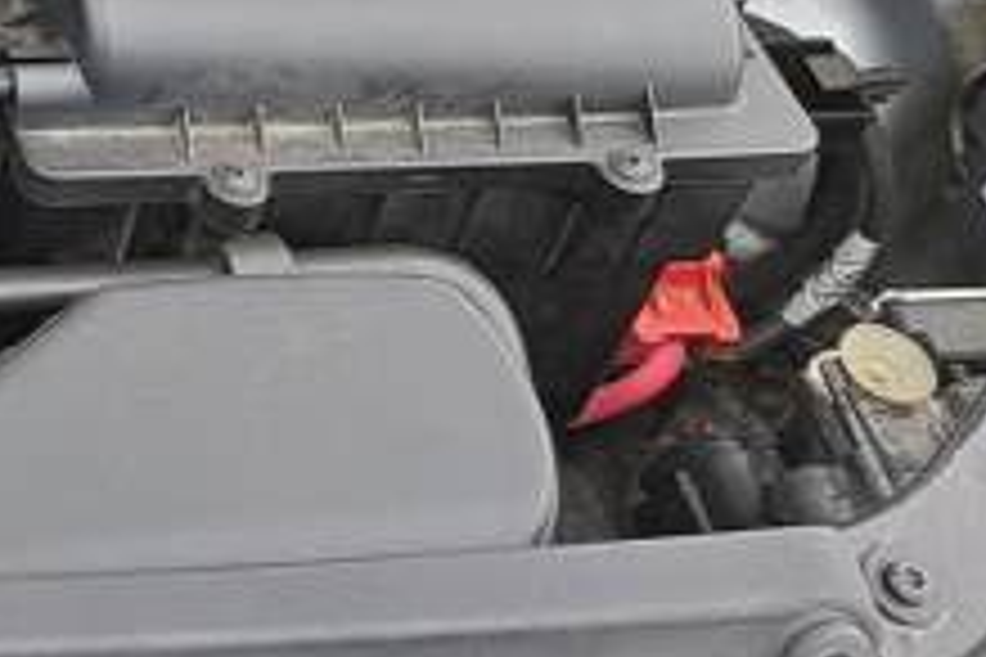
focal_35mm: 91
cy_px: -356
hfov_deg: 17.8
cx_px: -801
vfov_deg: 14.0
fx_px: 2492
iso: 50
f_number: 1.8
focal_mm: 5.23
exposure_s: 1/50
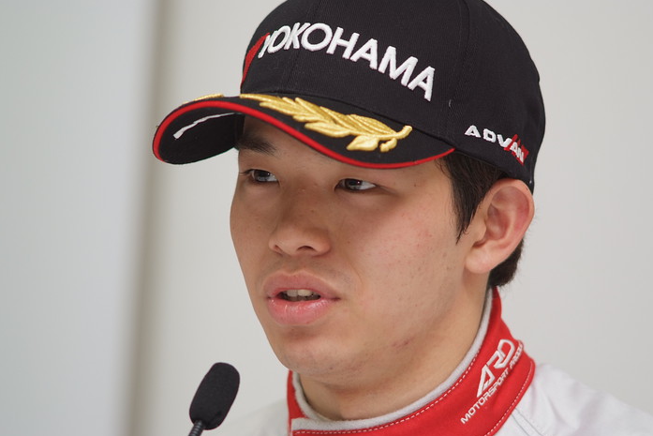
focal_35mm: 279
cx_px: 328
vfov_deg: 4.9
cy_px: 217
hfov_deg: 7.4
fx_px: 5061
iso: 200
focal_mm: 180
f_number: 2.8
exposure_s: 1/125
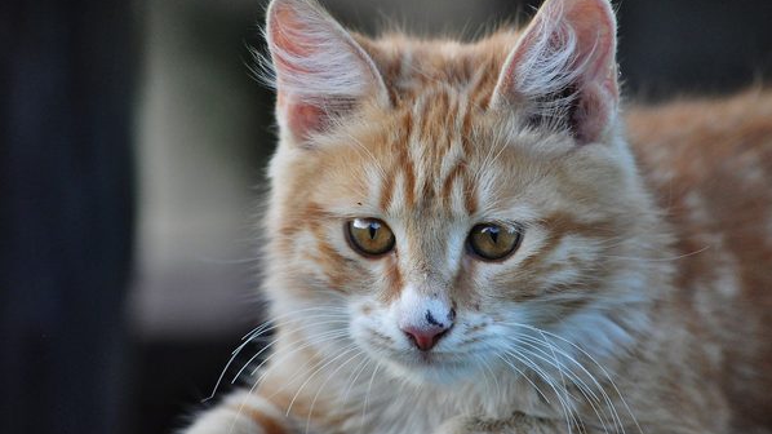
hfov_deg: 5.7
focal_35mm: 378
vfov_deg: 3.2
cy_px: 186
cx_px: 386
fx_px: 7736
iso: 1600
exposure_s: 1/100
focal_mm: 240
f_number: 5.3
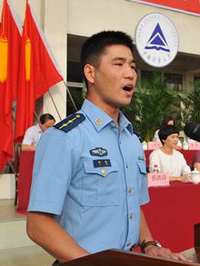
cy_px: 109
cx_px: 128
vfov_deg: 33.7
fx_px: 439
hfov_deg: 25.6
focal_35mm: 57
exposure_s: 1/640
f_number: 7.1
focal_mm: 29
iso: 320
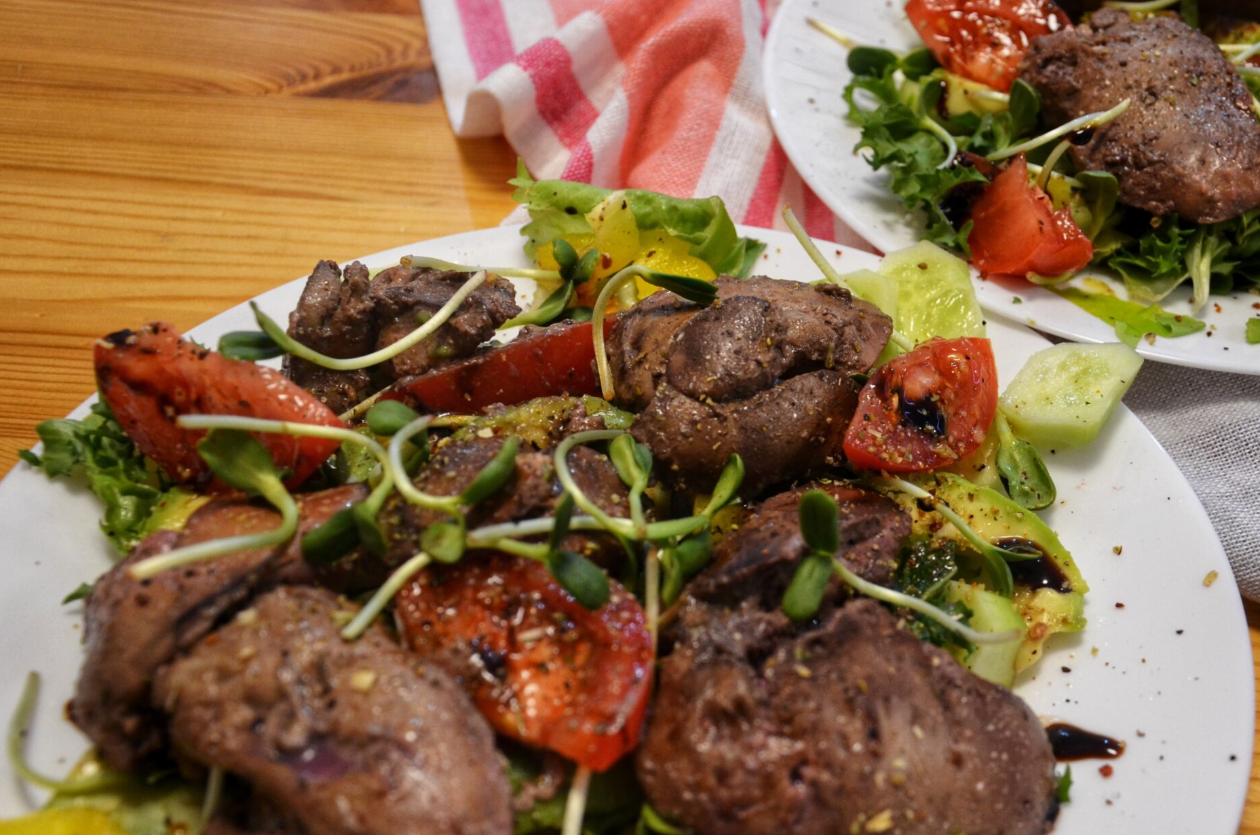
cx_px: 834
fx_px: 1805
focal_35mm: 52
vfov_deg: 26.0
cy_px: 456
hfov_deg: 38.1
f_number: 4
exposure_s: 1/60
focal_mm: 25
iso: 800
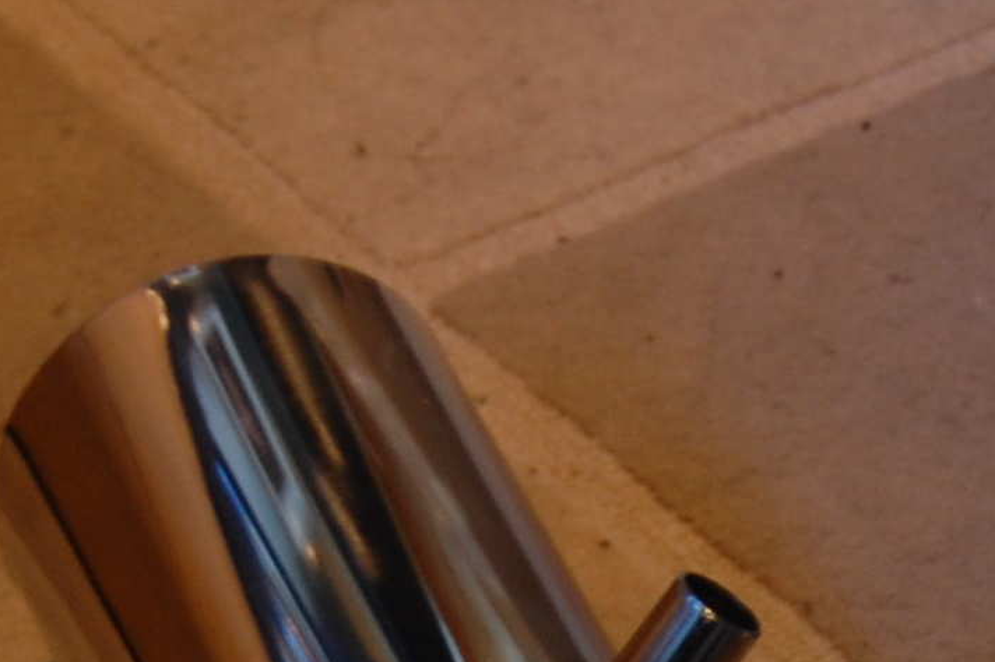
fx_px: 5249
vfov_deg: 7.1
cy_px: 1147
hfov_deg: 10.7
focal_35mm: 190
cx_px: 953
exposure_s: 1/10
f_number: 4.2
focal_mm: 30
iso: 400
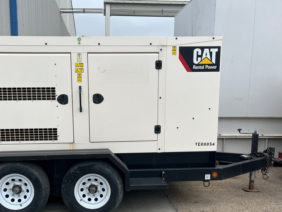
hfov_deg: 52.3
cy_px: 140
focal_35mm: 35
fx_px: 285
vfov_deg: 40.2
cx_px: 113
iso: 50
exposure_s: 1/1129
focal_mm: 5.1
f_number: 1.6
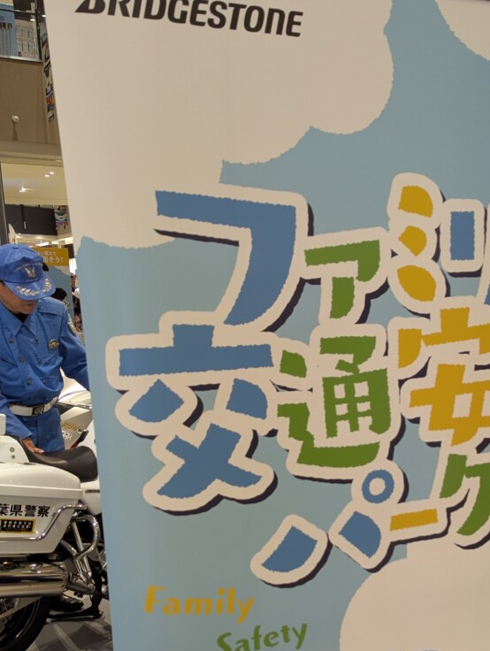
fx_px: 791
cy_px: 455
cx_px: 337
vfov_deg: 43.8
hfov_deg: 34.0
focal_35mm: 42
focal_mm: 6.81
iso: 183
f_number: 1.85
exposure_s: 1/100
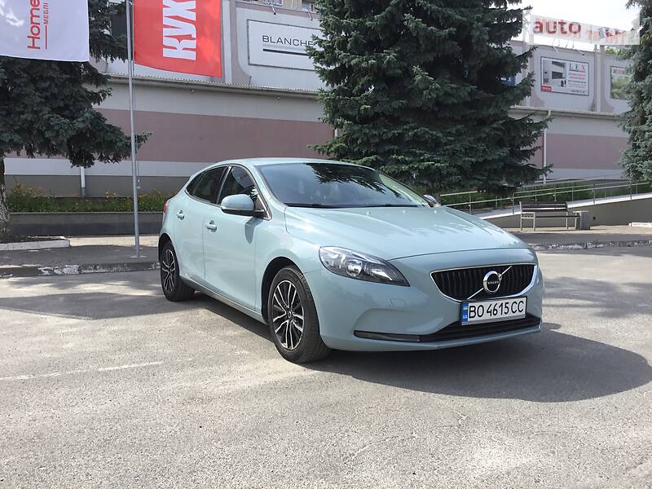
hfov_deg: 58.4
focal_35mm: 31
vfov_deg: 45.4
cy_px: 244
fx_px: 584
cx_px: 326
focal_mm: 3.3
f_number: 2.4
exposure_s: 1/769
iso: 25
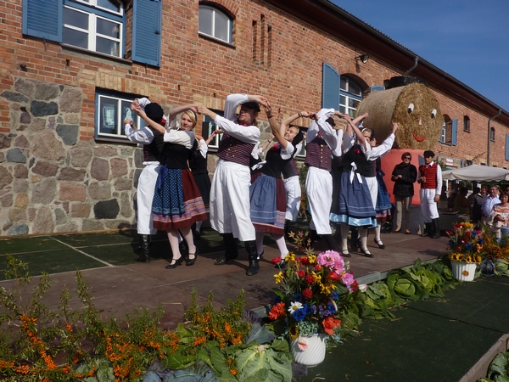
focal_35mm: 25
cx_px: 254
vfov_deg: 54.9
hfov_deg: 69.4
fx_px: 368
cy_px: 191
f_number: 5.6
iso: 80
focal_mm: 4.1
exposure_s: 1/500
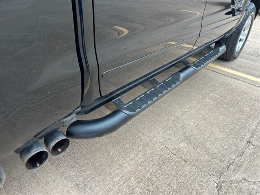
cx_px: 130
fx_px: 195
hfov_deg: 67.3
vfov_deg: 53.1
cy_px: 98
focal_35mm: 26
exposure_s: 1/395
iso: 50
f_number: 1.5
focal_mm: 5.7
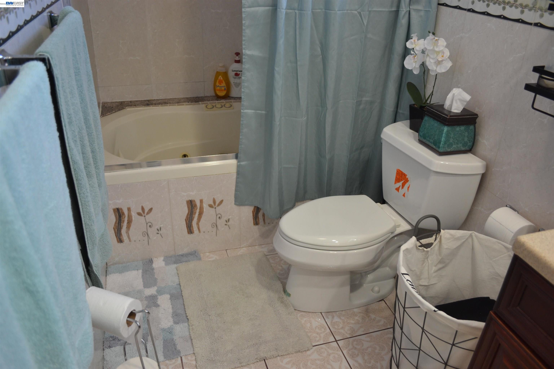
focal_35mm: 27
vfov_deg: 47.9
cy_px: 184
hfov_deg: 67.4
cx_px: 277
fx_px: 415
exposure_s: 1/30
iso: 400
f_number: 3.5
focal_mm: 18
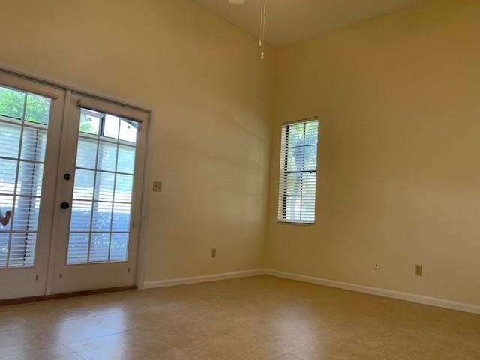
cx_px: 240
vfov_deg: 53.1
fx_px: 361
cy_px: 180
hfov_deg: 67.3
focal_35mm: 26
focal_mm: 4.25
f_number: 1.8
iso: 64
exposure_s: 1/60
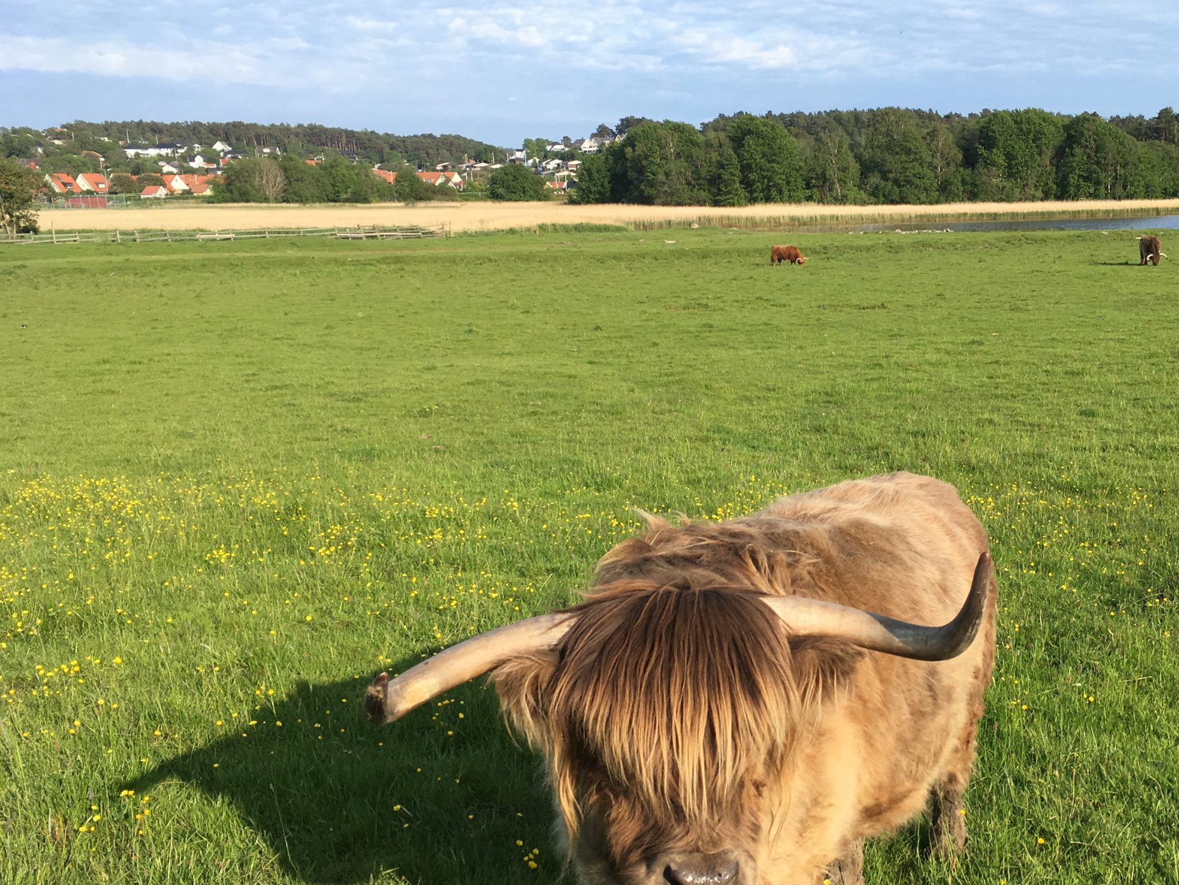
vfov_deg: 35.9
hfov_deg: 46.0
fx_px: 1362
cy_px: 521
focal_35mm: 40
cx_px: 795
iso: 25
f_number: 2.2
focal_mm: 4.15
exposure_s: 1/1261
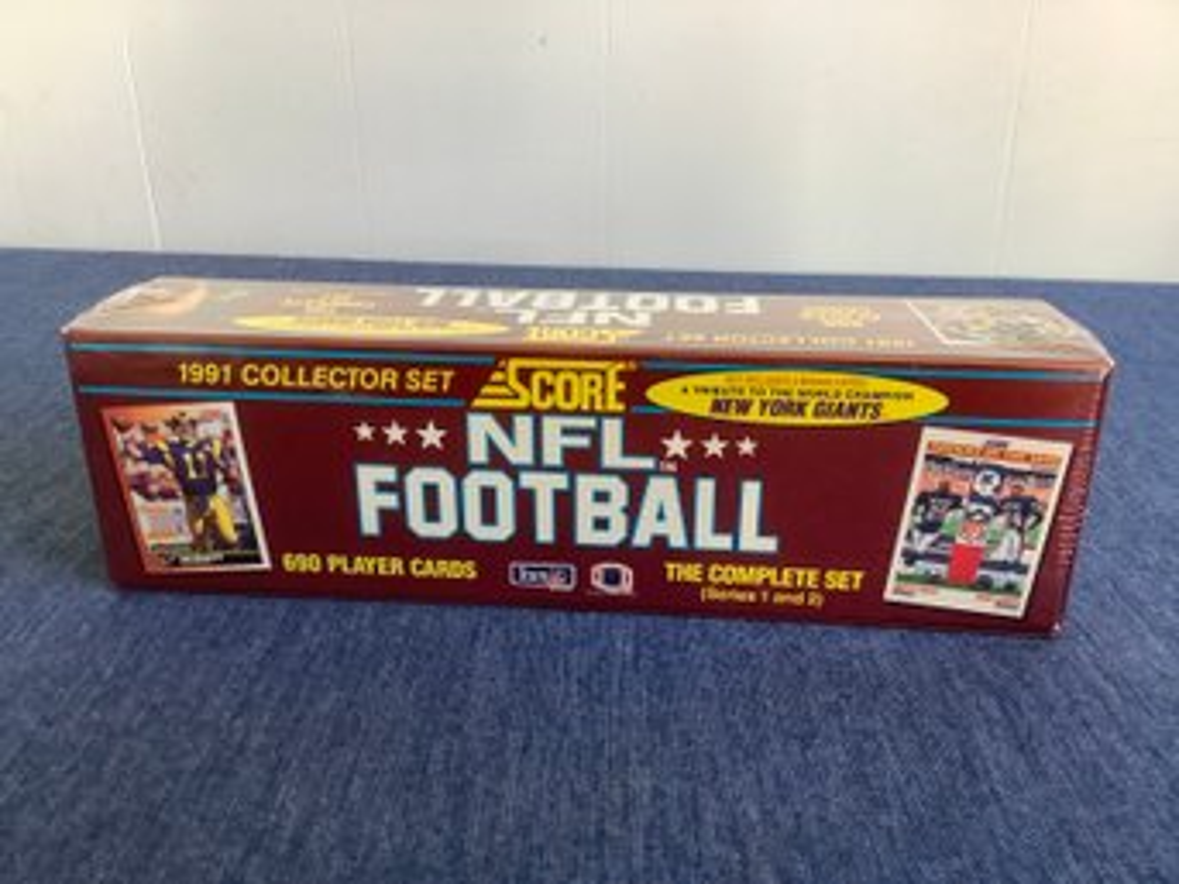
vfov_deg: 45.4
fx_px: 1055
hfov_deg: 58.4
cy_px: 442
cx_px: 590
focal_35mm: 31
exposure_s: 1/50
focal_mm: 3.3
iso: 64
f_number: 2.4
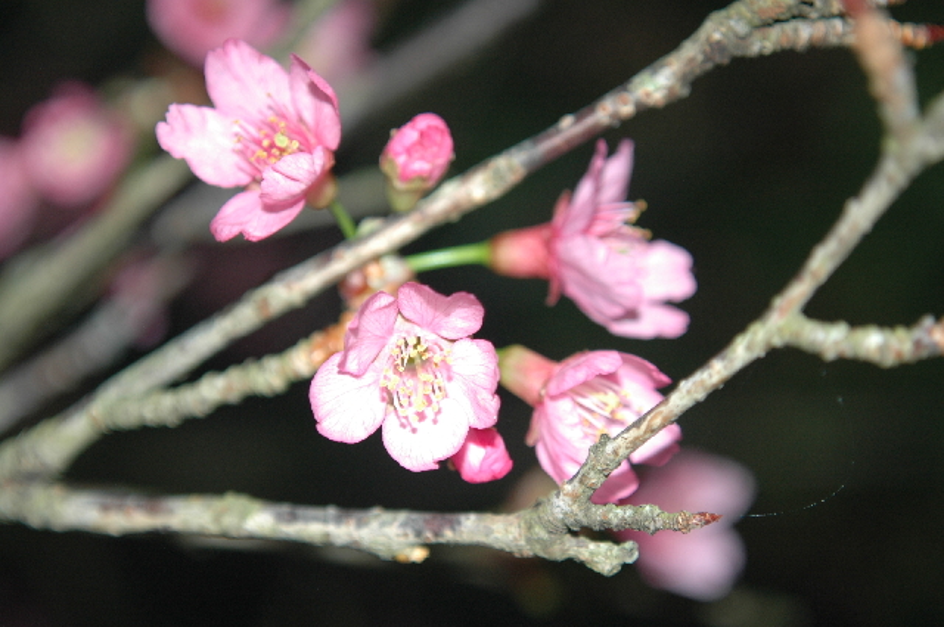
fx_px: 3143
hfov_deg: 17.1
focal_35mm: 120
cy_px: 314
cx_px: 472
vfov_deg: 11.4
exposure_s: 1/60
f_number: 5.6
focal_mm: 80
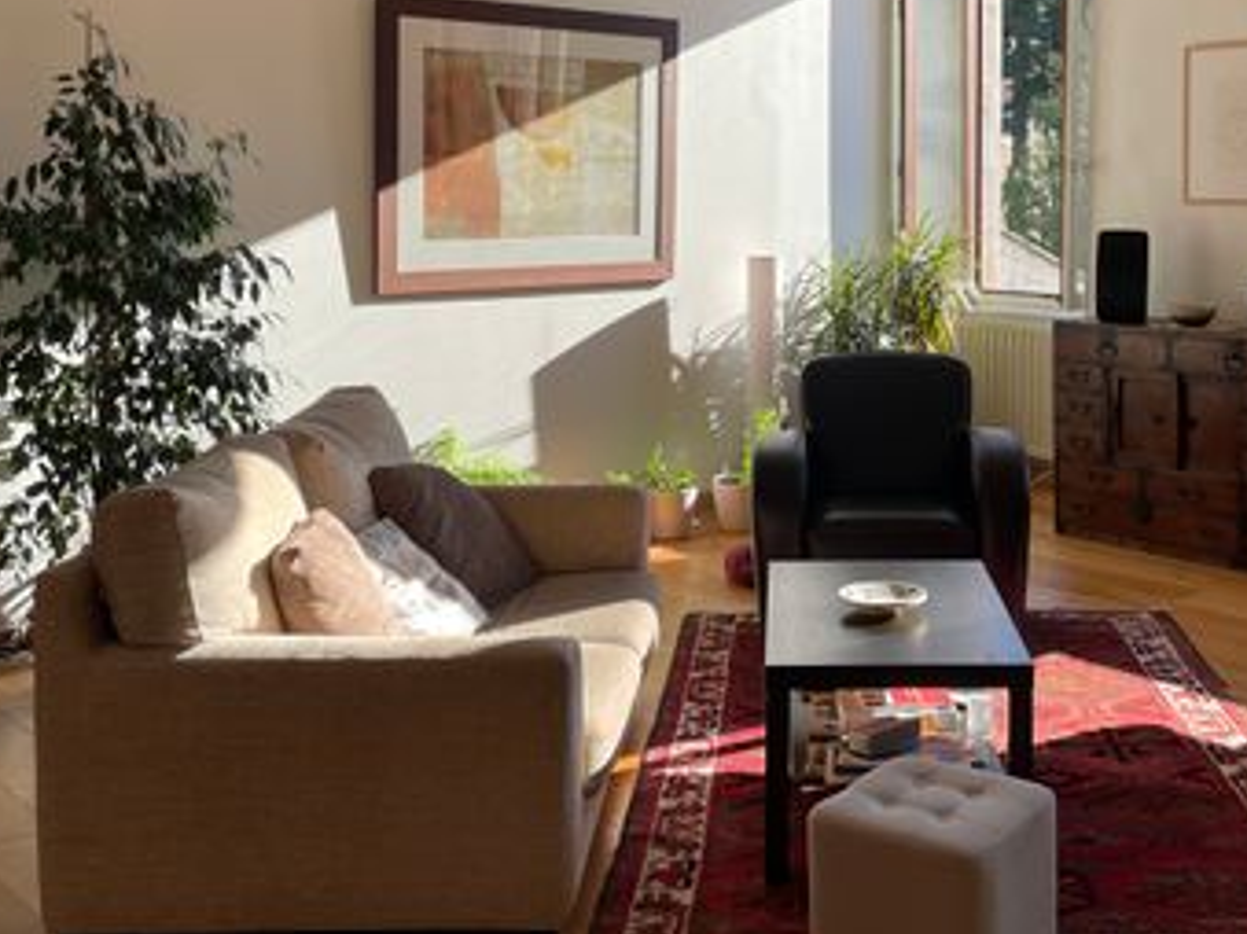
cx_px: 809
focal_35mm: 46
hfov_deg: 40.8
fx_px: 1657
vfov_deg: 31.2
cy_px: 298
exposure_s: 1/558
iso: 32
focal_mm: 4.2
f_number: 1.6
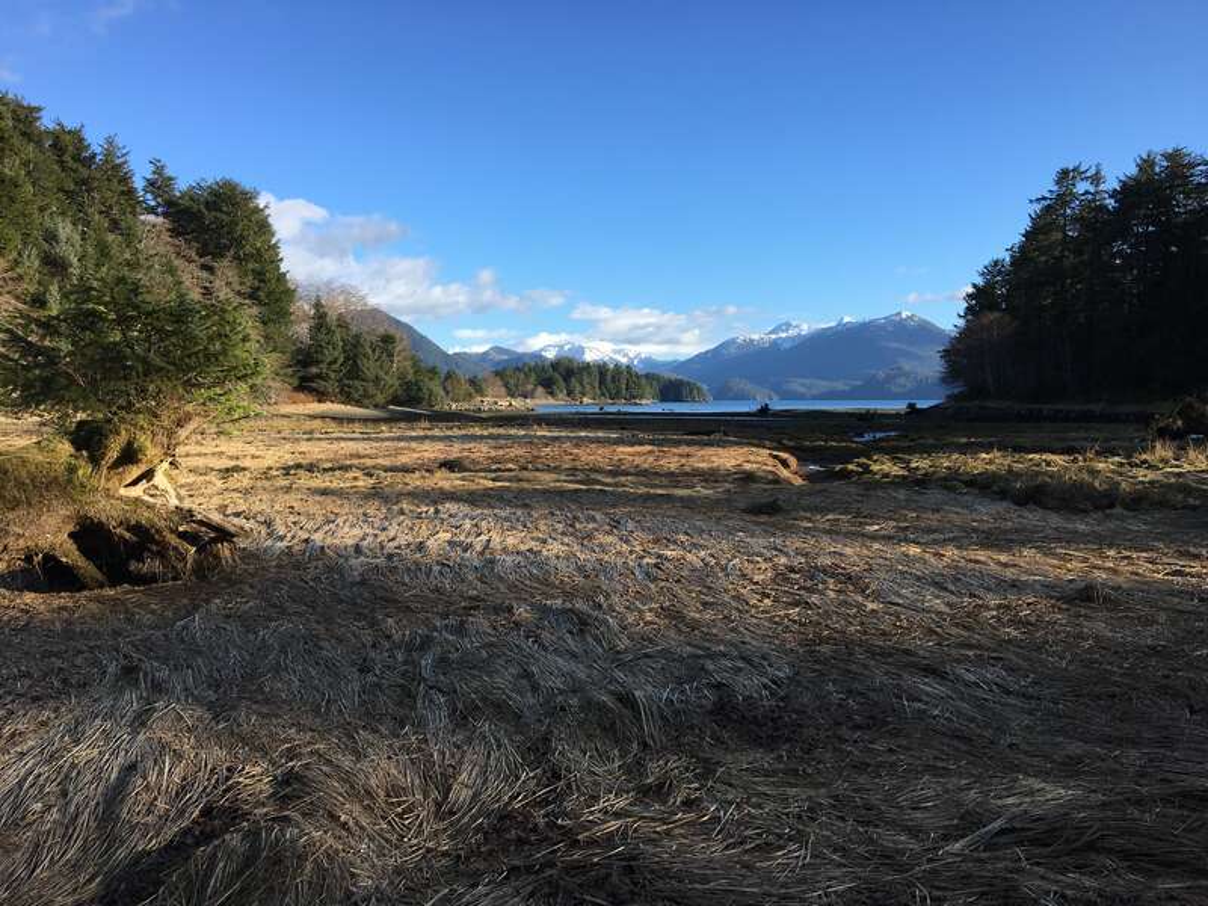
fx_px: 1012
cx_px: 604
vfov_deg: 48.2
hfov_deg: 61.7
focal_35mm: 29
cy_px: 453
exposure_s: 1/999
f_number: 2.2
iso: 25
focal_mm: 4.15
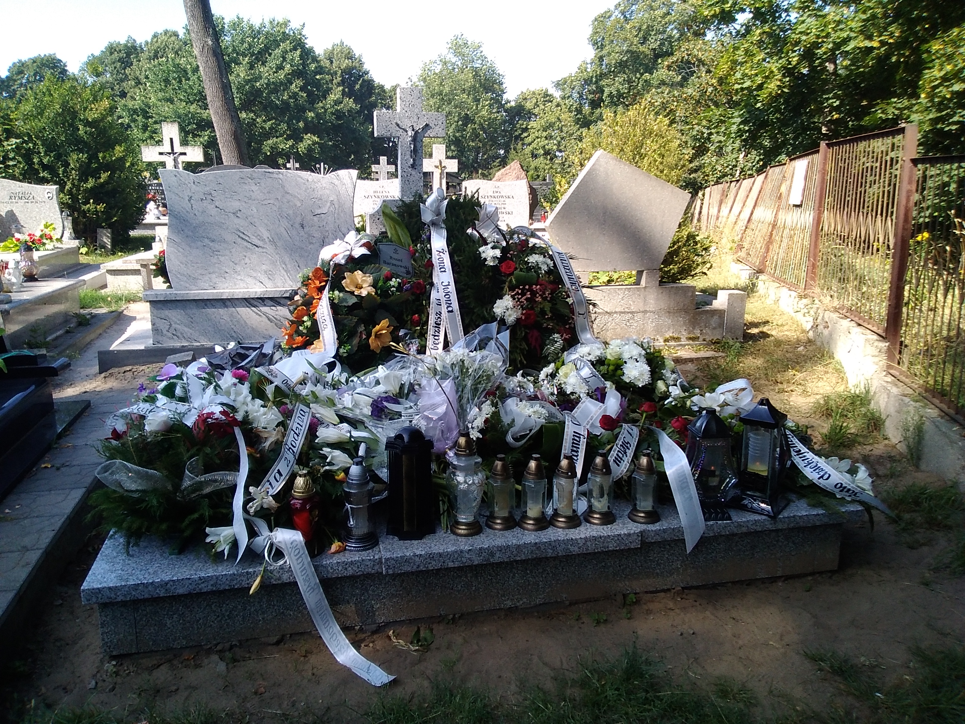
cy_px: 362
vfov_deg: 48.2
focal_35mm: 29
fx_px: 808
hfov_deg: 61.7
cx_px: 482
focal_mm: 2.39
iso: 100
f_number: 2.4
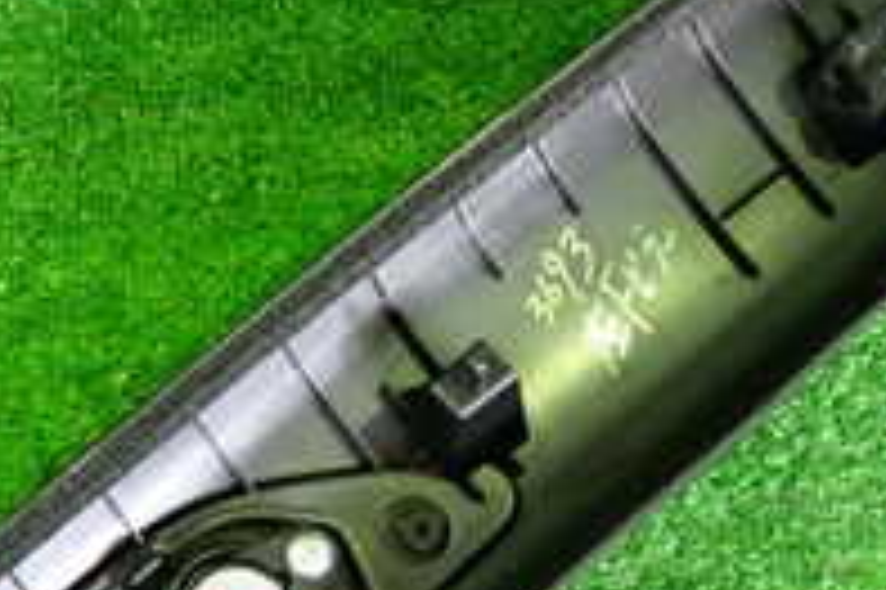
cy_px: 338
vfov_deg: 14.4
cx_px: 283
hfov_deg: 21.4
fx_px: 2336
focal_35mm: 95
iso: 800
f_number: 2.3
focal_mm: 5.4
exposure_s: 1/30
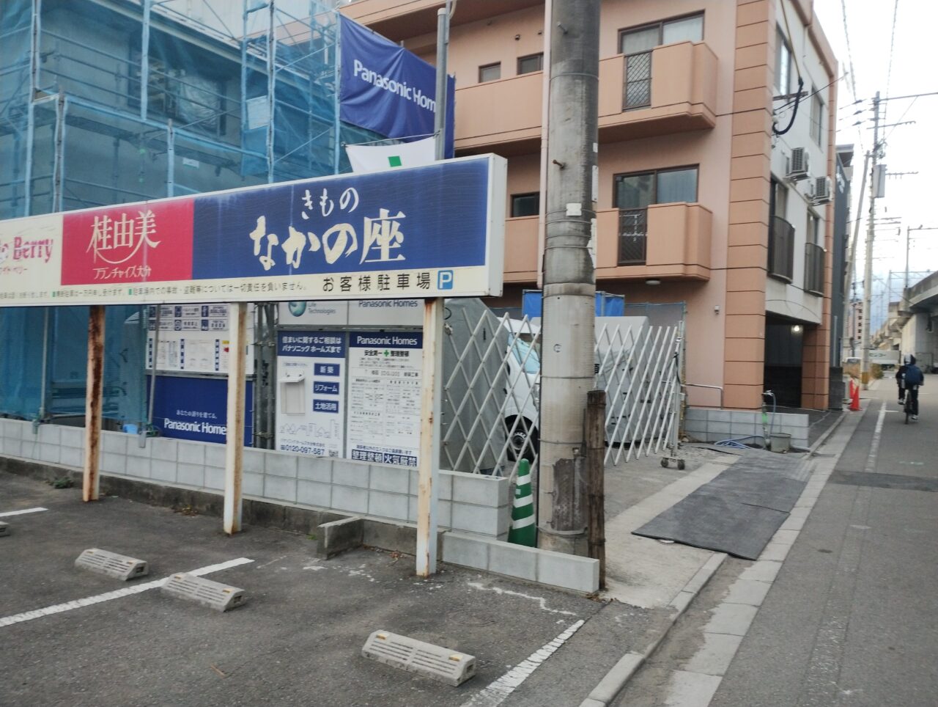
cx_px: 469
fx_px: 760
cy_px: 354
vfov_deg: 49.9
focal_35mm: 28
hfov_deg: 63.4
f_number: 1.8
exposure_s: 1/120
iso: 434
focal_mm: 4.27
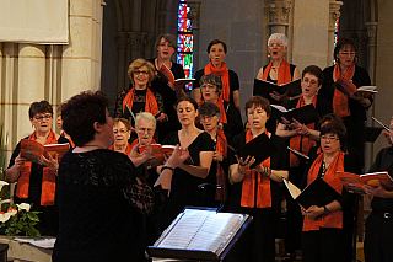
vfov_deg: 12.9
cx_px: 232
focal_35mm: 106
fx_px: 1153
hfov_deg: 19.3
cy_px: 132
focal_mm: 53
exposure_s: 1/20
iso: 1600
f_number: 5.6
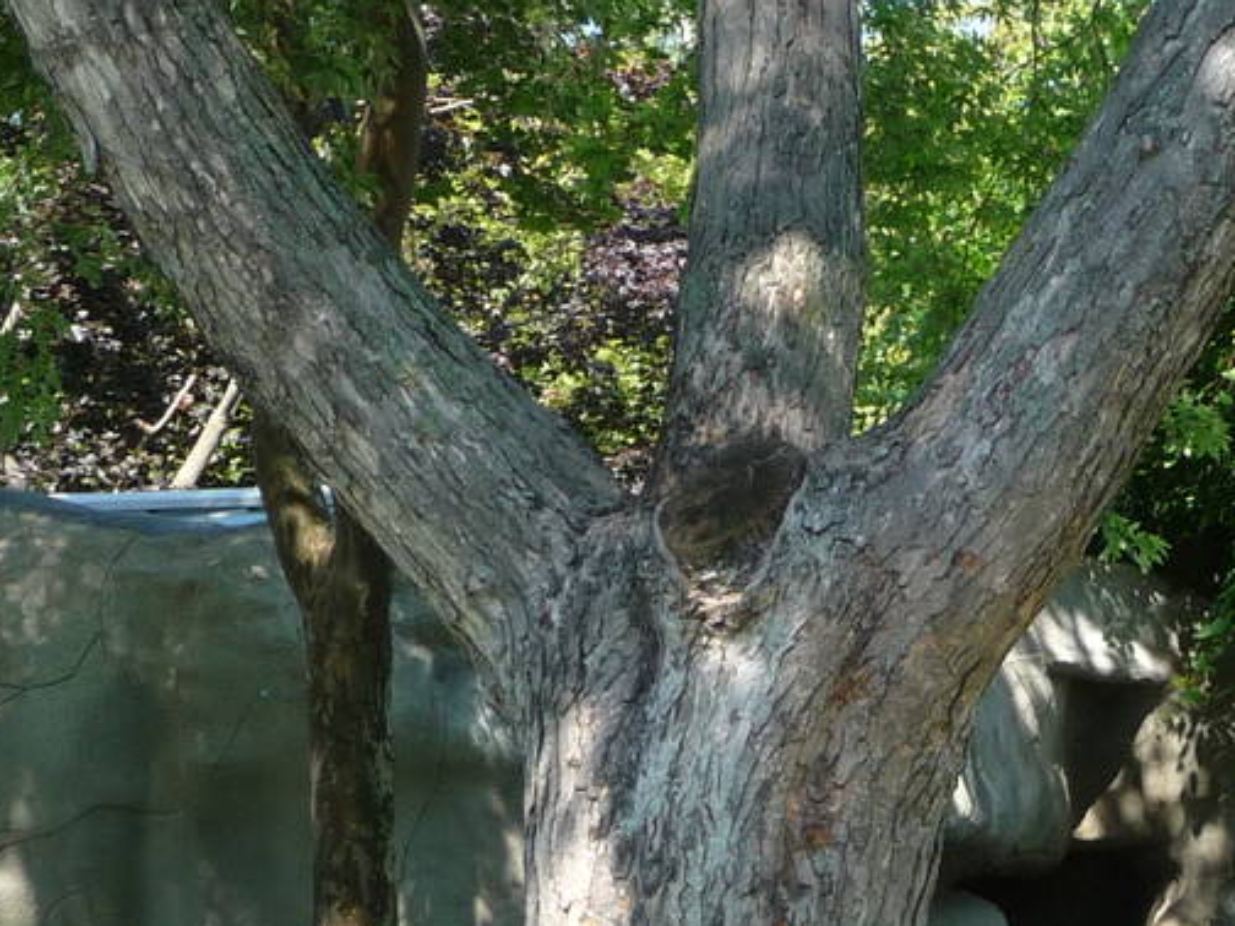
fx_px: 4531
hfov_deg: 15.3
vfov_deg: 11.7
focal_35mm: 127
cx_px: 1198
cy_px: 644
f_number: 3.9
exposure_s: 1/160
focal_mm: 6.7
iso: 100
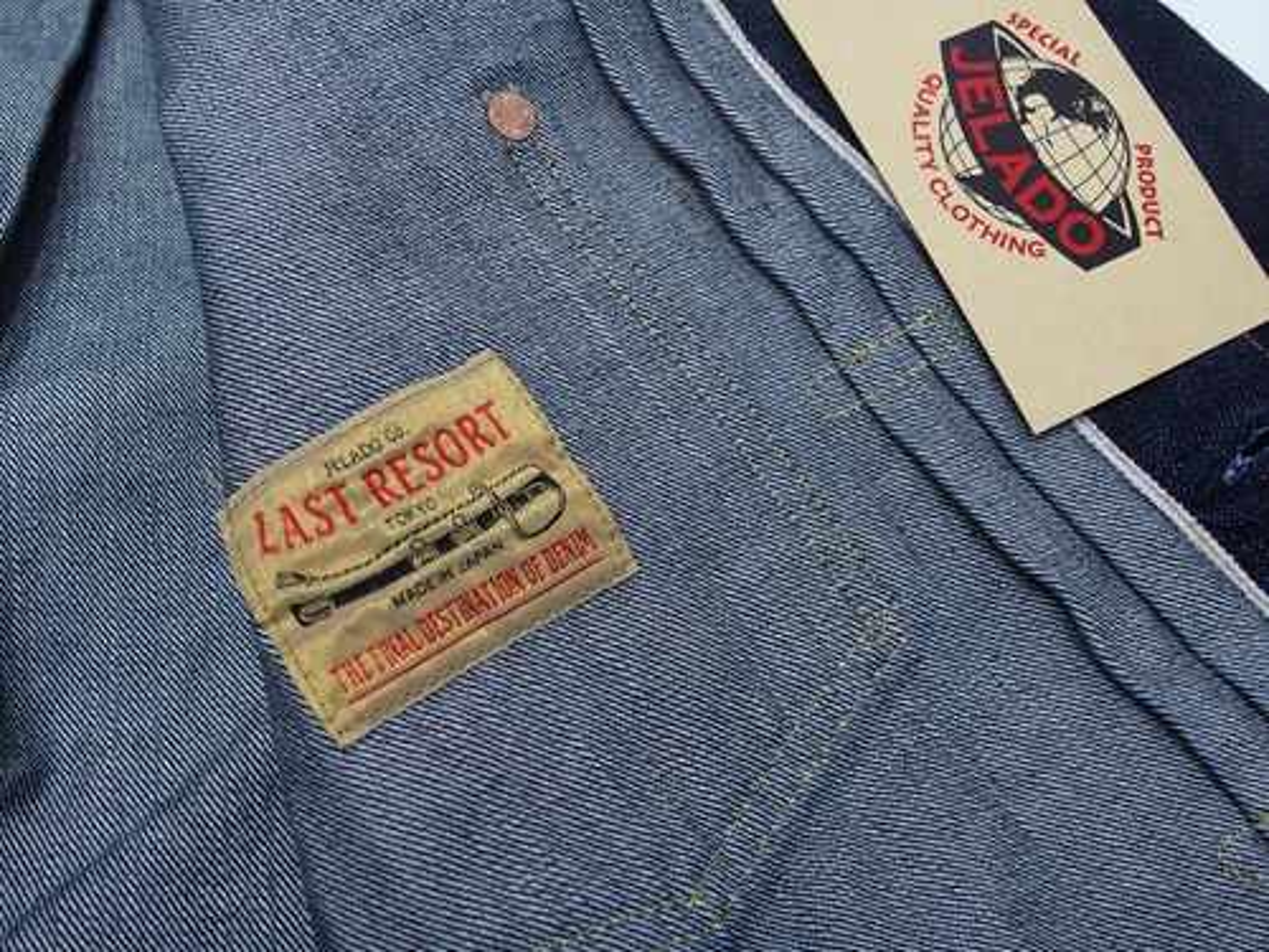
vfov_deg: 40.7
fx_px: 1283
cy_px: 476
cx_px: 634
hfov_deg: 52.6
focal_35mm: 35
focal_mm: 7.4
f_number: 2.8
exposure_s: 1/60
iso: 200
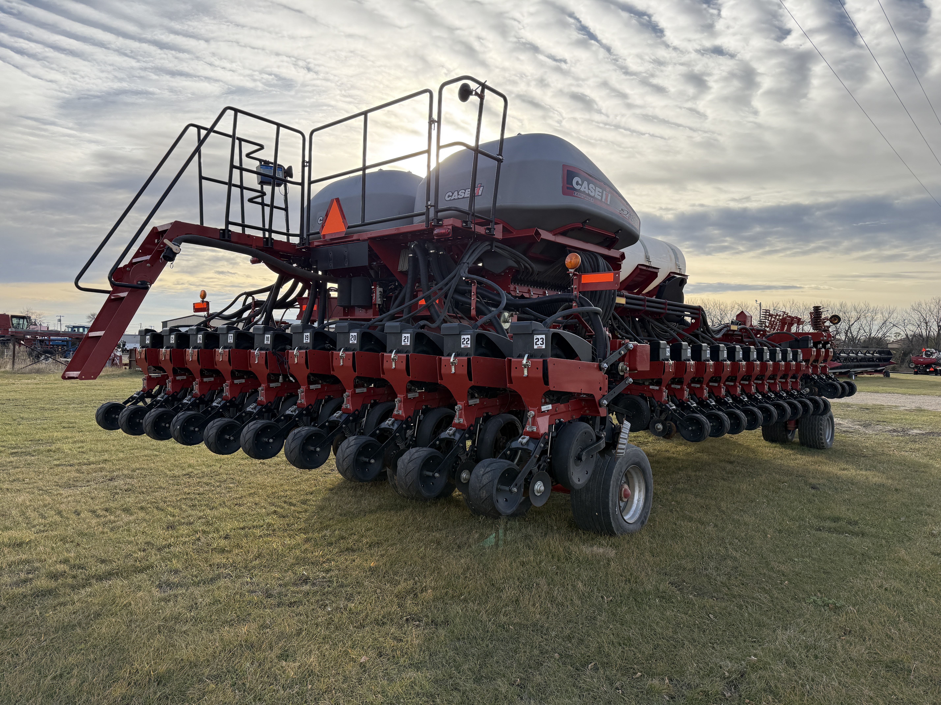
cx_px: 470
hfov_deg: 71.6
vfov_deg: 56.8
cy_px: 352
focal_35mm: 24
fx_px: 652
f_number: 1.78
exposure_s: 1/2370
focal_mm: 6.76
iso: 80
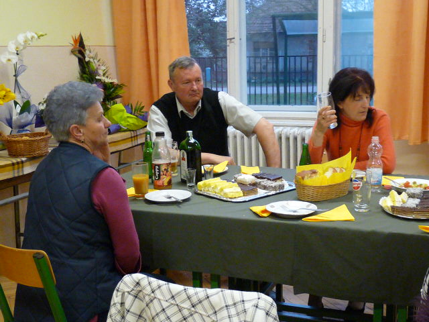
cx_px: 214
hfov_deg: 38.2
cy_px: 161
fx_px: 620
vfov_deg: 29.1
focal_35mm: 50
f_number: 2.8
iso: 400
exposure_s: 1/25
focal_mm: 4.9
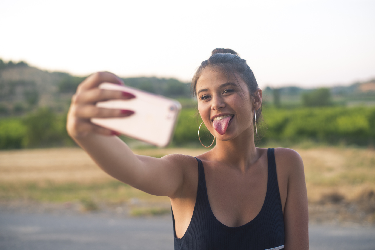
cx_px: 188
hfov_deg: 39.6
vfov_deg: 27.0
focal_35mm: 50
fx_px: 521
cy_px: 125
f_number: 2.8
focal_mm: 50
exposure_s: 1/125
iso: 100
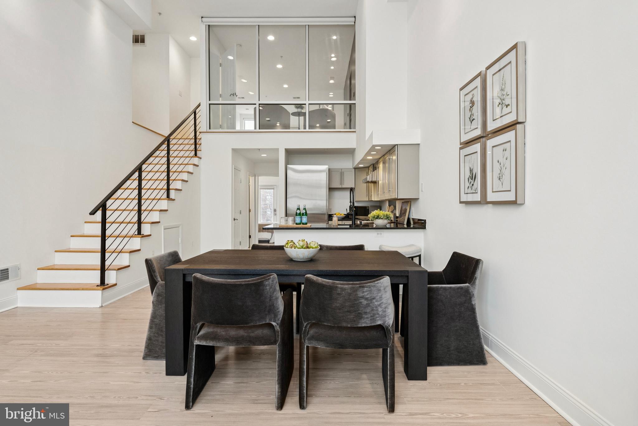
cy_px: 213
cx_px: 319
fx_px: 337
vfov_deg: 64.6
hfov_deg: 86.9
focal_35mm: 19
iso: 640
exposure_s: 1/40
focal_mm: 19
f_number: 7.1
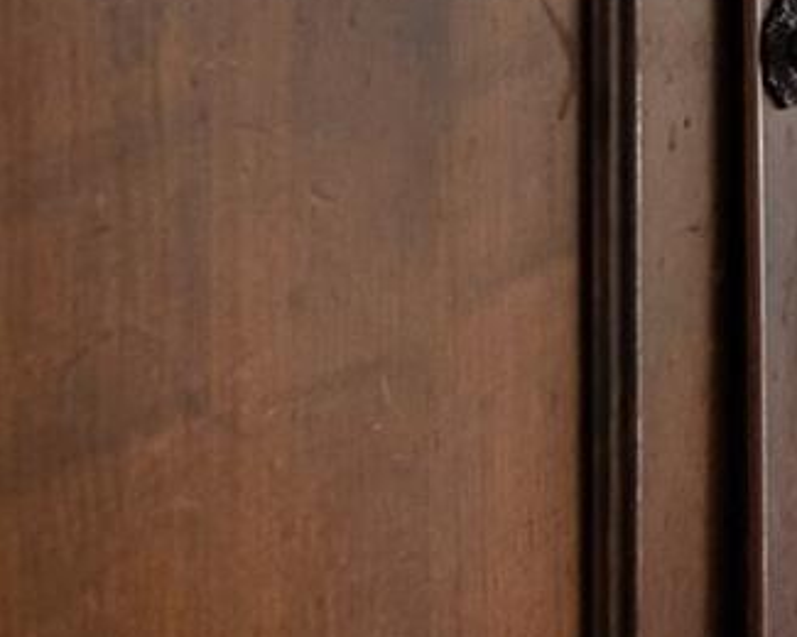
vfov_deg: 18.0
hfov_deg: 15.9
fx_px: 1800
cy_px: -300
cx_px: 1802
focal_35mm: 76
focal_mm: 16.5
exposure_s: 1/5
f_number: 8
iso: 200
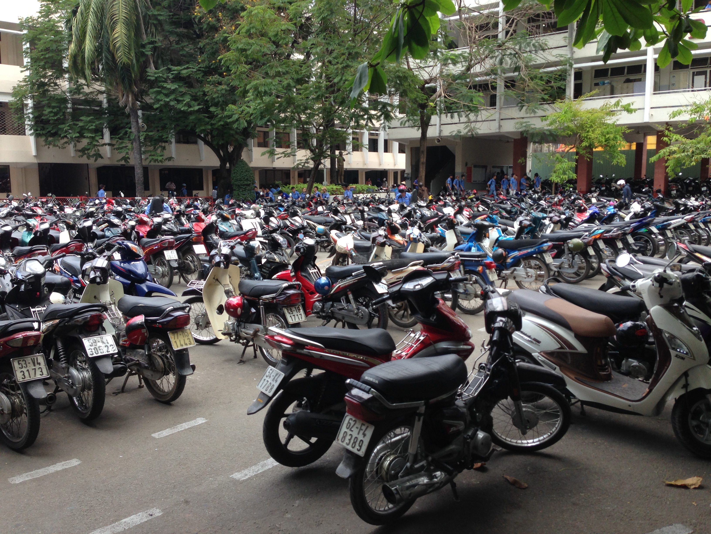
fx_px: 678
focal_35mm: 33
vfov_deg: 42.9
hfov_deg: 55.4
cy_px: 267
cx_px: 356
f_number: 2.4
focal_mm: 4.12
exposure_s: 1/259
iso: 50
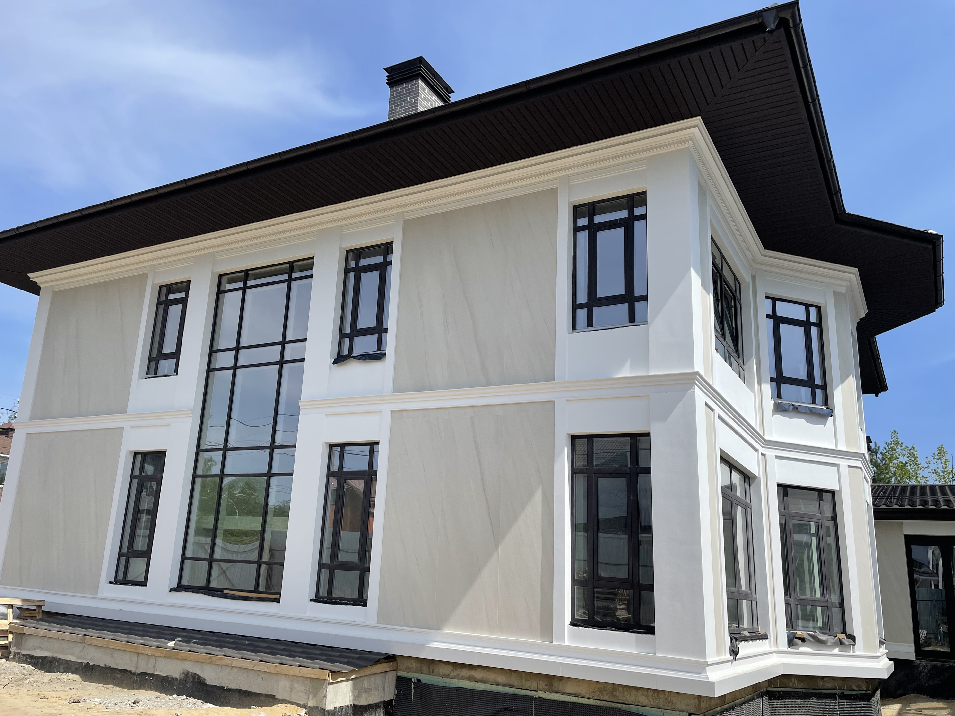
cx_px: 478
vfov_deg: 53.1
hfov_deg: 67.3
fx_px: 717
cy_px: 358
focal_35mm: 26
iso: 32
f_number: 1.6
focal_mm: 4.2
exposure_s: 1/4292
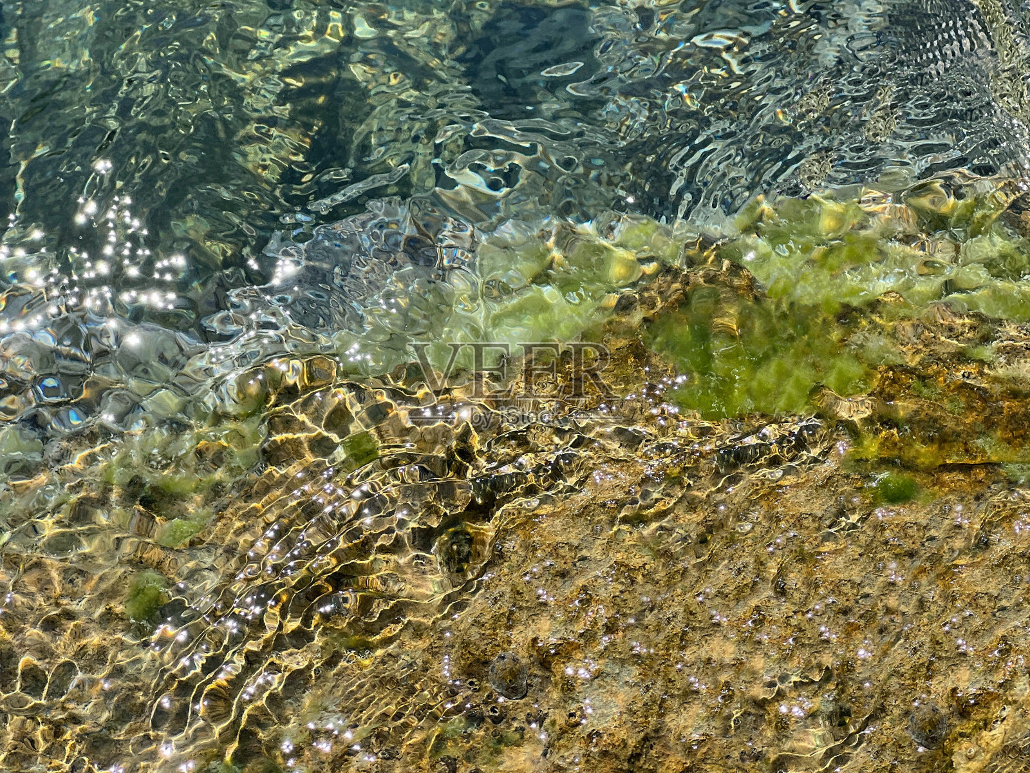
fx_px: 2291
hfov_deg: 25.3
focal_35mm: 77
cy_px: 386
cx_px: 515
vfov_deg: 19.1
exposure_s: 1/661
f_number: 2.8
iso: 32
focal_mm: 9
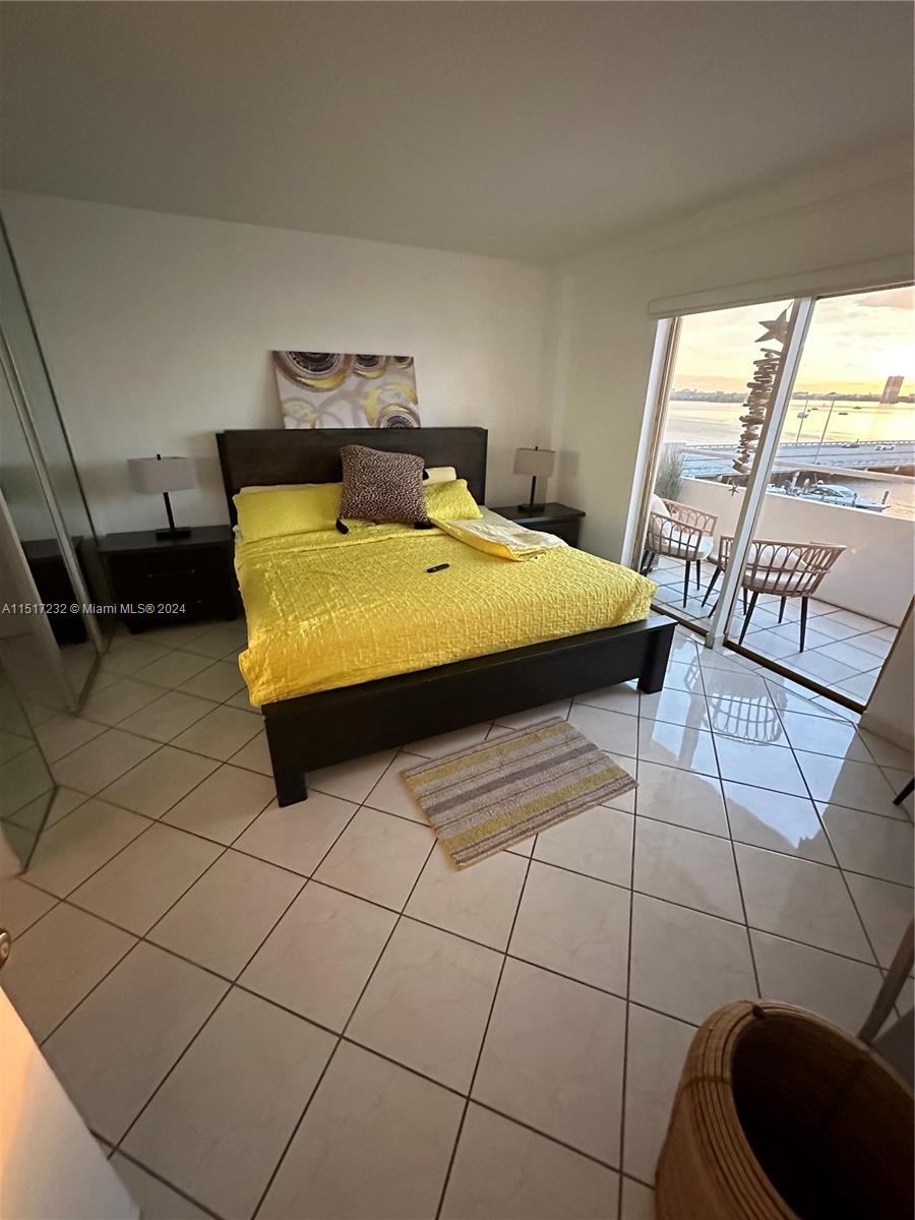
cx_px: 458
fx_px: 493
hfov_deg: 85.7
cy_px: 610
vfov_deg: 102.1
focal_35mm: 14
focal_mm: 2.22
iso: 1250
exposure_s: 1/53
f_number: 2.2
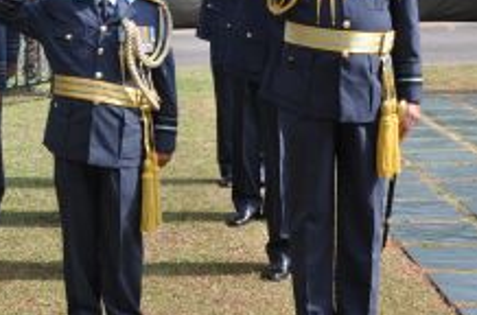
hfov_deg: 21.1
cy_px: 52
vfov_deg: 14.8
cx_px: -79
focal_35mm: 91
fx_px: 1202
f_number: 13
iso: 250
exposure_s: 1/125
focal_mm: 22
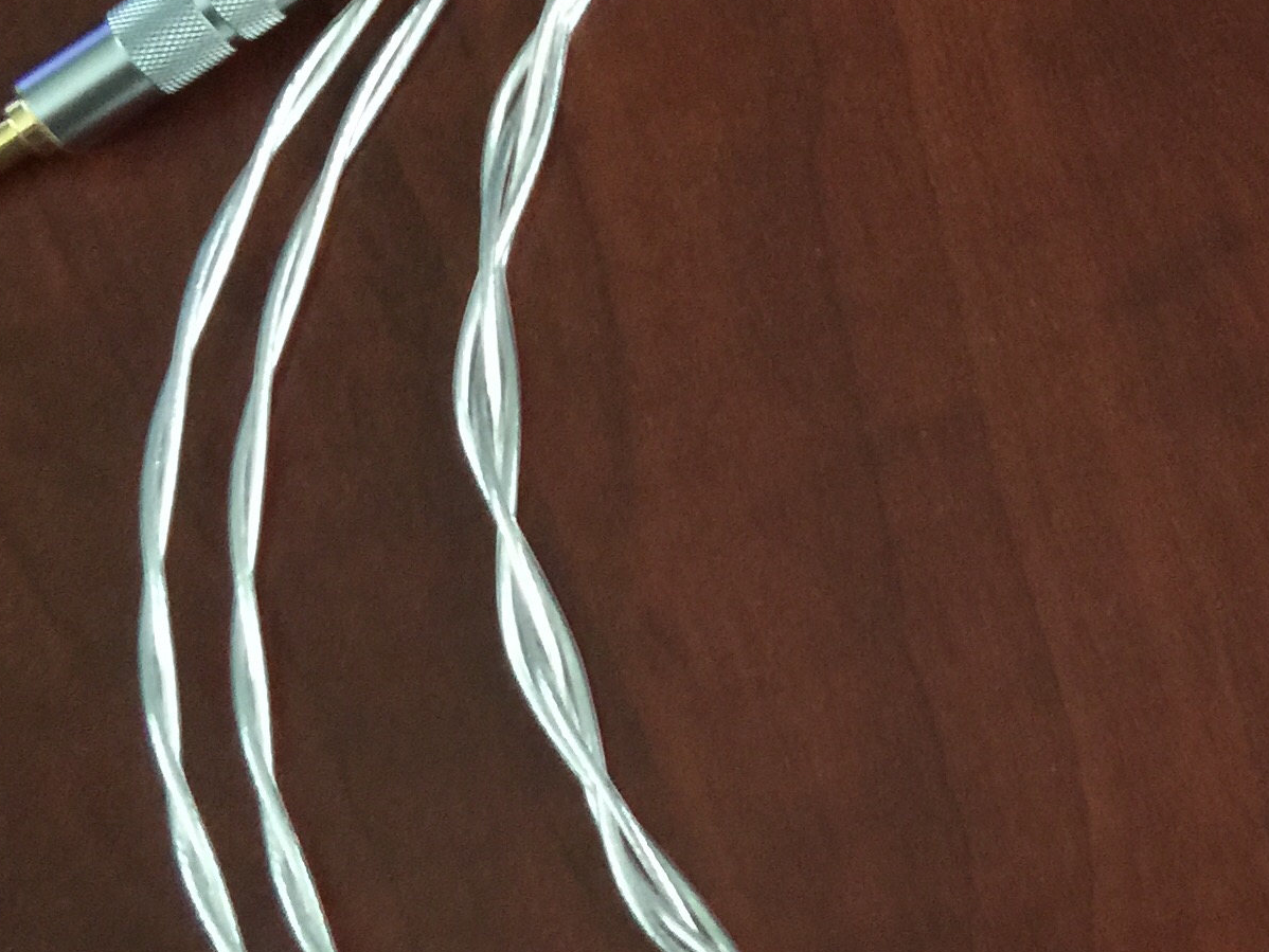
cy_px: 416
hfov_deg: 23.5
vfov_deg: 18.7
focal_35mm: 79
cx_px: 1306
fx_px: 2897
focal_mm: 4.15
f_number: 2.2
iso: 80
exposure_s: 1/4
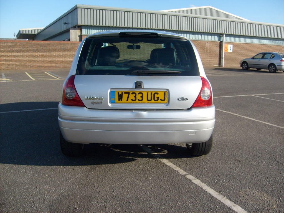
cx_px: 142
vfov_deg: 40.7
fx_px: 287
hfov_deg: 52.6
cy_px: 106
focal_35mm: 35
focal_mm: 5.8
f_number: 7.1
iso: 80
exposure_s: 1/180
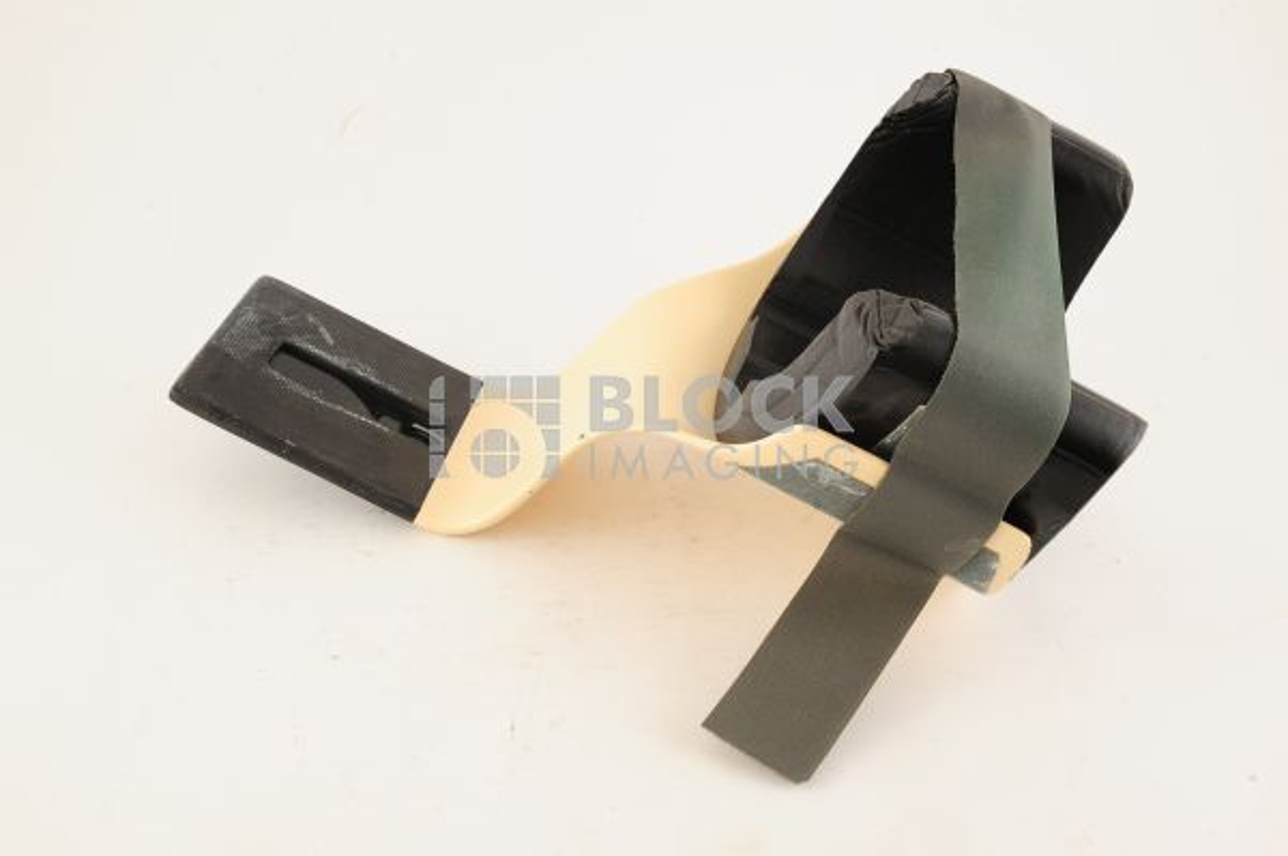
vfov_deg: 26.9
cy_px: 428
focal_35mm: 50
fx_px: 1787
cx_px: 644
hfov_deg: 39.6
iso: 1600
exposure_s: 1/125
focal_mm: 50
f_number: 11
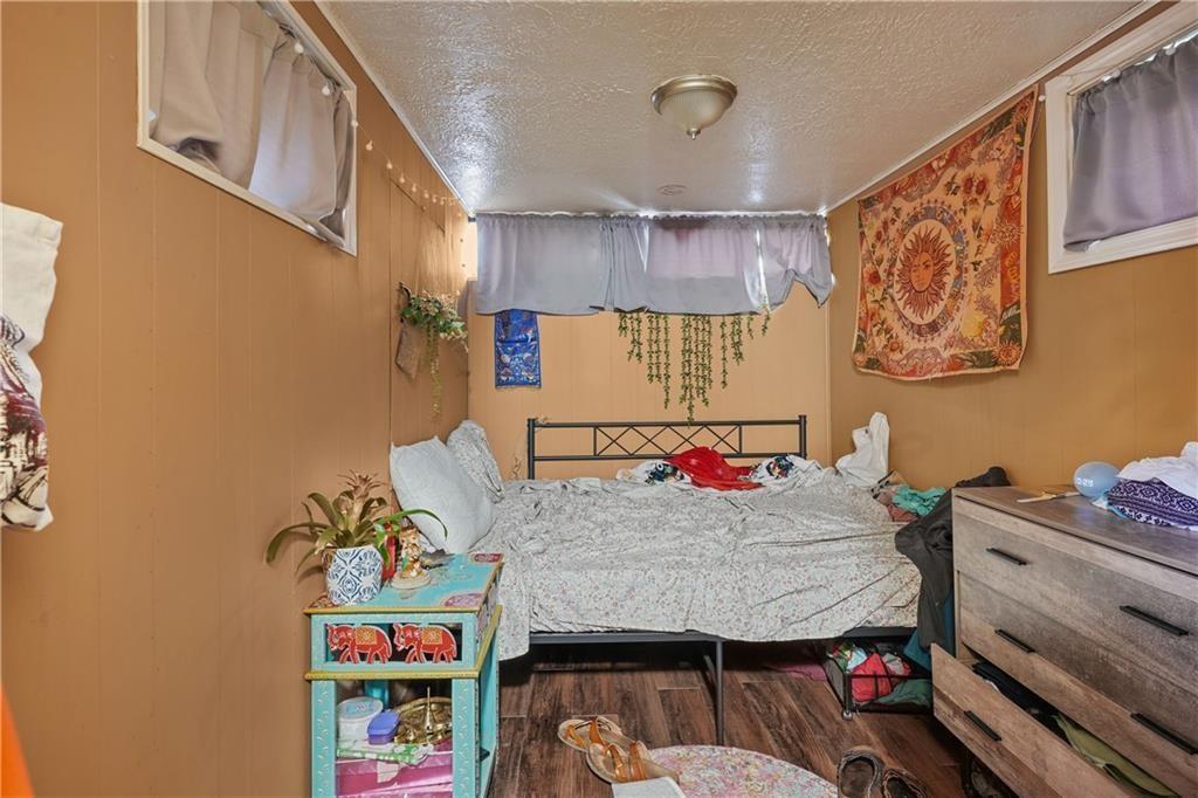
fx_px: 566
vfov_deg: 70.4
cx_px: 599
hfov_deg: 93.3
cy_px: 399
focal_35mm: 17
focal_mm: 17
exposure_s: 30
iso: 320
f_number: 9
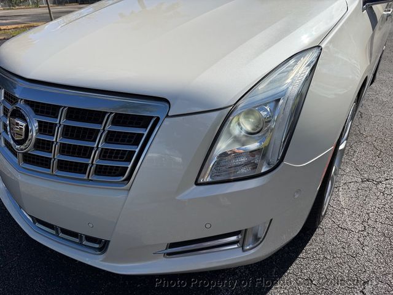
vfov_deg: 56.8
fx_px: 272
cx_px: 196
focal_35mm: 24
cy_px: 148
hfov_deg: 71.6
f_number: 1.78
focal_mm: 6.76
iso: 100
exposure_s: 1/9091
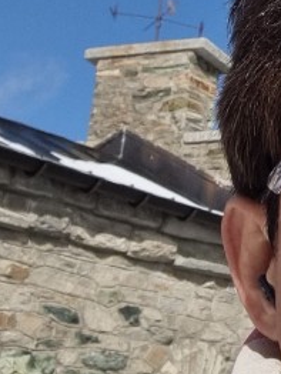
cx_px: 660
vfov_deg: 16.0
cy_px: 61
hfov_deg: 10.6
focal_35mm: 122
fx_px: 1318
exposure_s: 1/5000
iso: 50
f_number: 2.2
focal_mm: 3.3
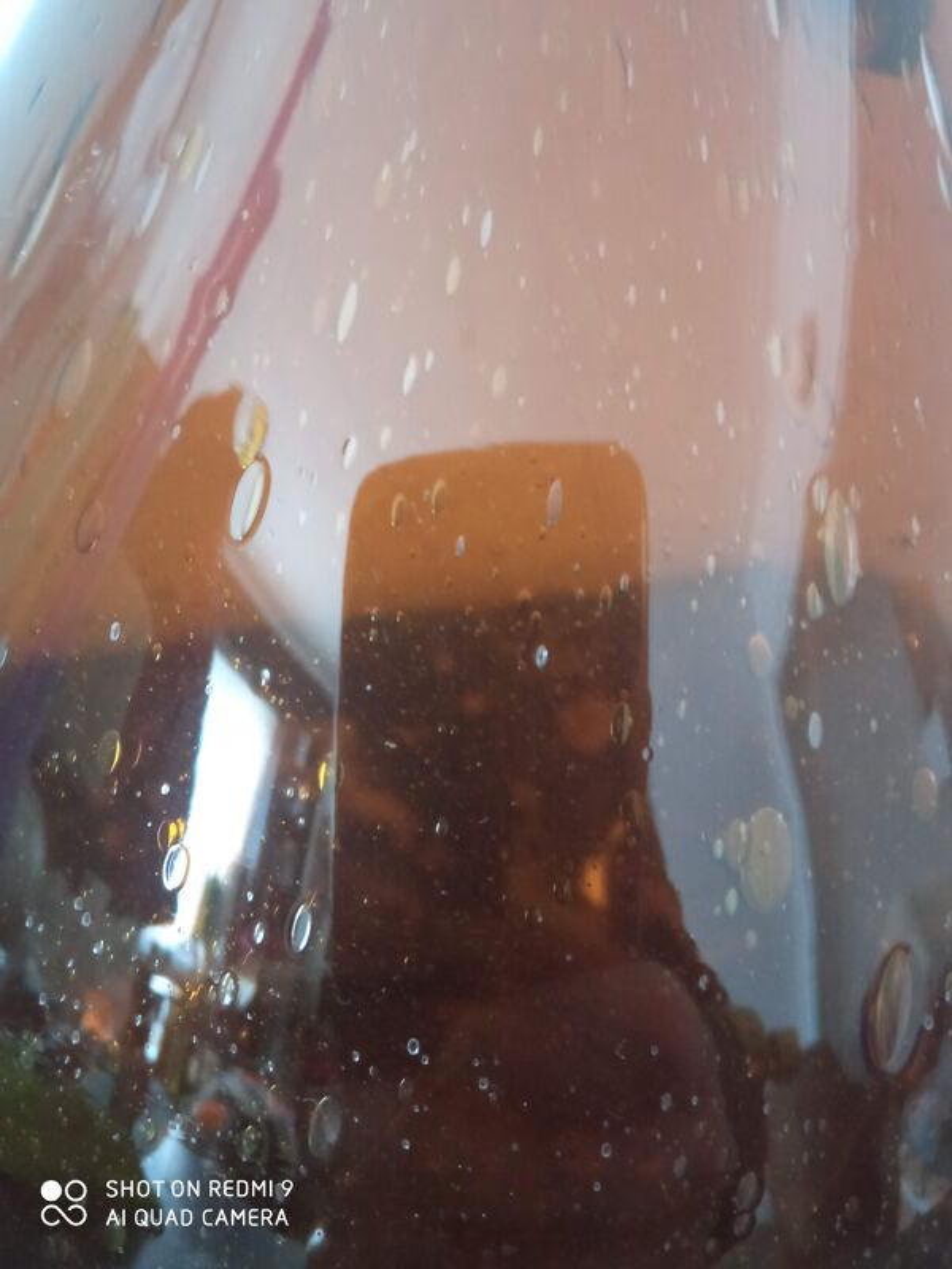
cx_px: 476
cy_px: 634
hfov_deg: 51.4
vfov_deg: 65.3
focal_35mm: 27
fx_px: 990
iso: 1647
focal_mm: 3.79
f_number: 2.2
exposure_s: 1/20
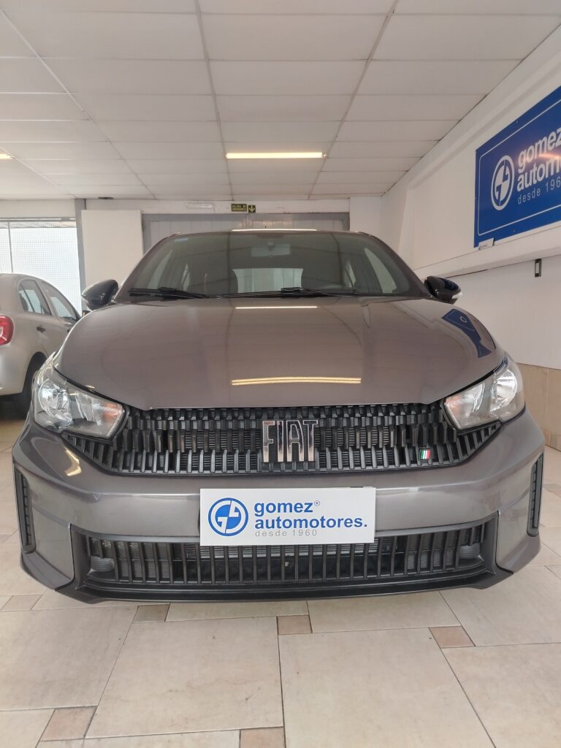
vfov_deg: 71.6
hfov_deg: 56.8
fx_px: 519
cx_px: 280
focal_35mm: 24
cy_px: 374
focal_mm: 5.25
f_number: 1.75
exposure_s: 1/50
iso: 294
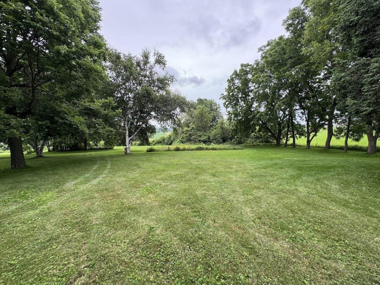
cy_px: 142
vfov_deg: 85.7
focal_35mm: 14
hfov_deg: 102.1
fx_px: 154
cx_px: 190
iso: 40
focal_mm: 2.22
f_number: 2.2
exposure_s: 1/190
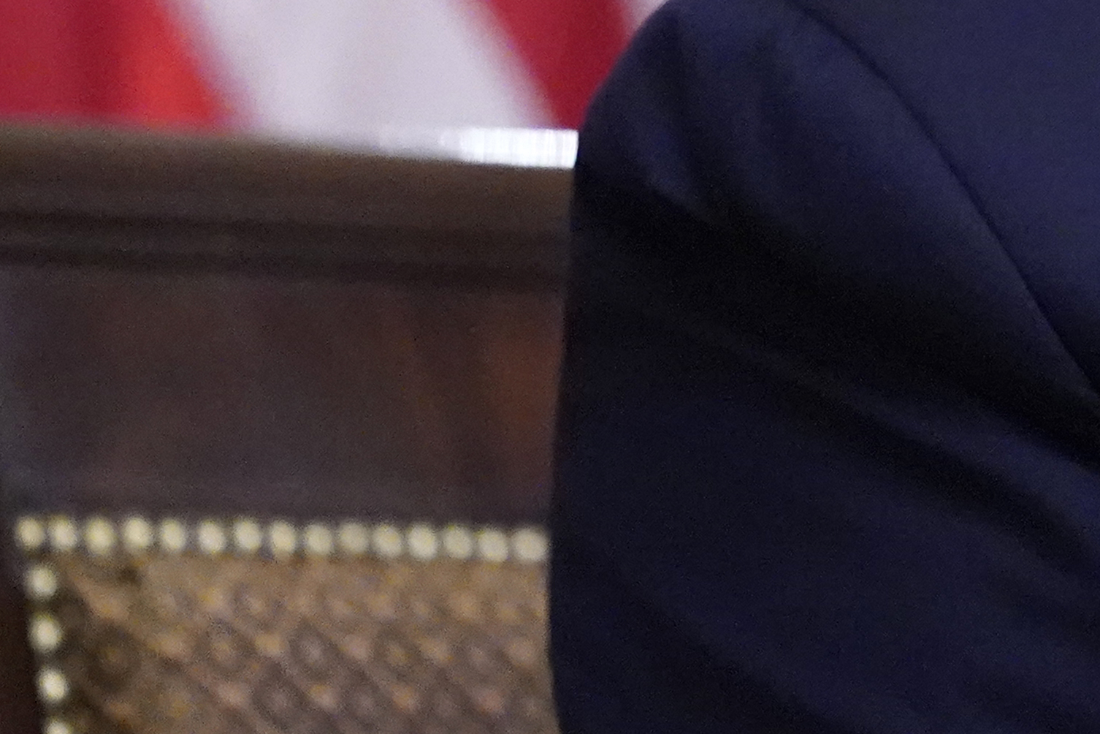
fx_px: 24351
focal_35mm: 797
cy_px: -94
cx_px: 1306
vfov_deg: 1.7
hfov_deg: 2.6
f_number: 2.8
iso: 12800
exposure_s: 1/320
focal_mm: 200
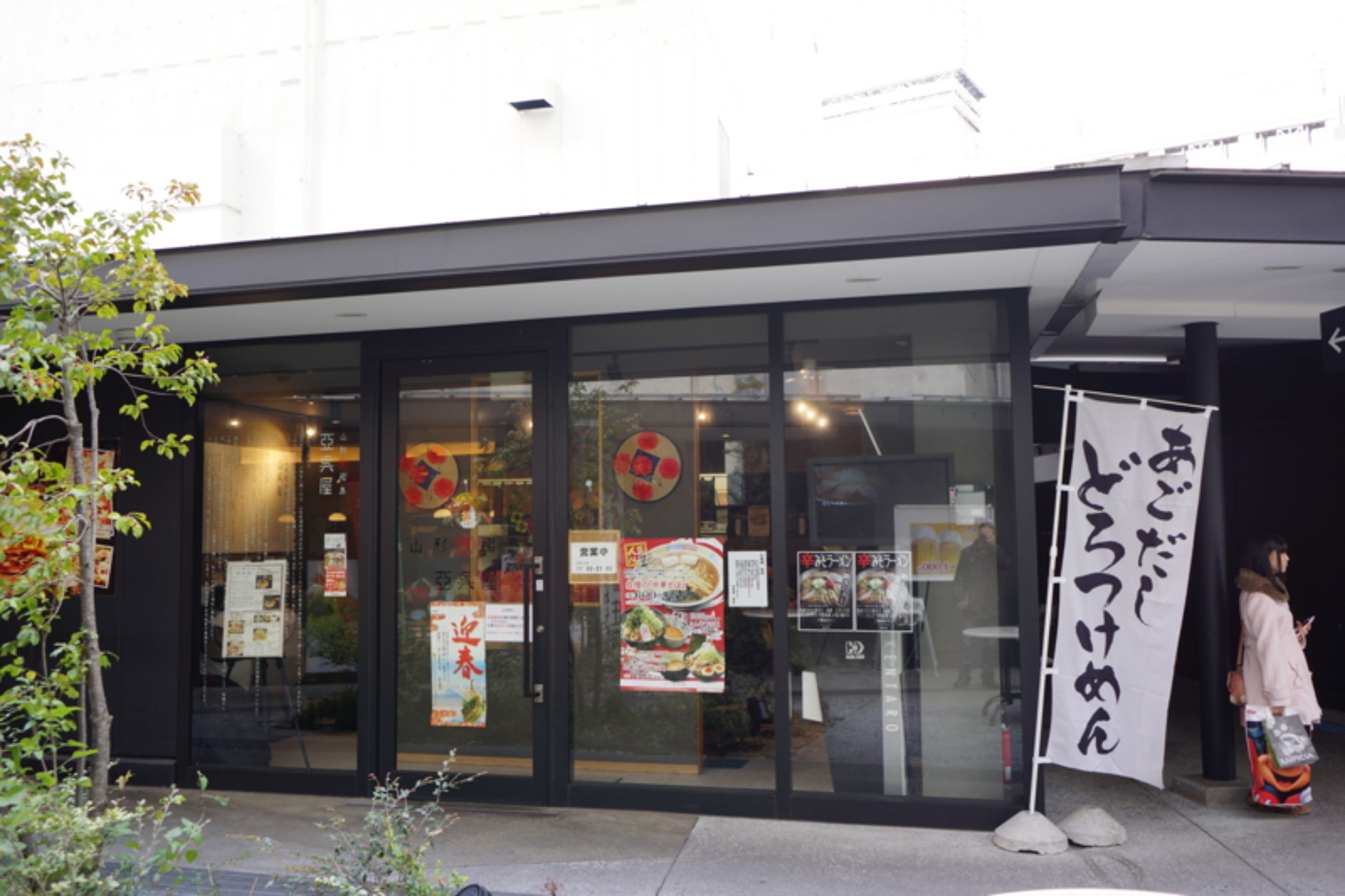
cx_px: 672
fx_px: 1121
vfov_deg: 43.6
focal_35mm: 30
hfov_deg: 61.9
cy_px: 448
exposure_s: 1/60
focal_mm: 20
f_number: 4
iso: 125
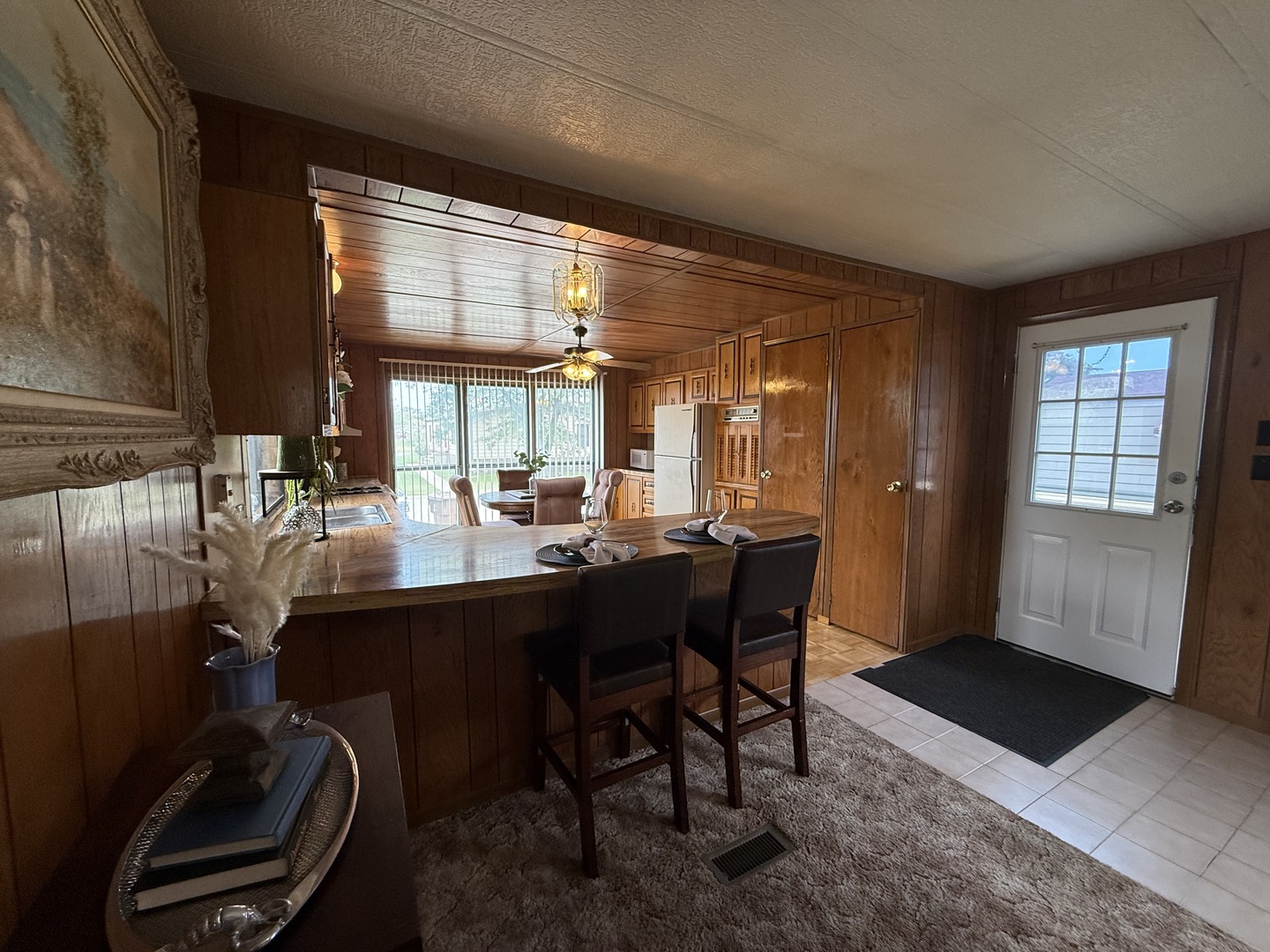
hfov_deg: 102.1
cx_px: 635
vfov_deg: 85.7
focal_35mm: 14
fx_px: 514
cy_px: 476
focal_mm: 2.22
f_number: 2.2
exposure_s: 1/120
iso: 160
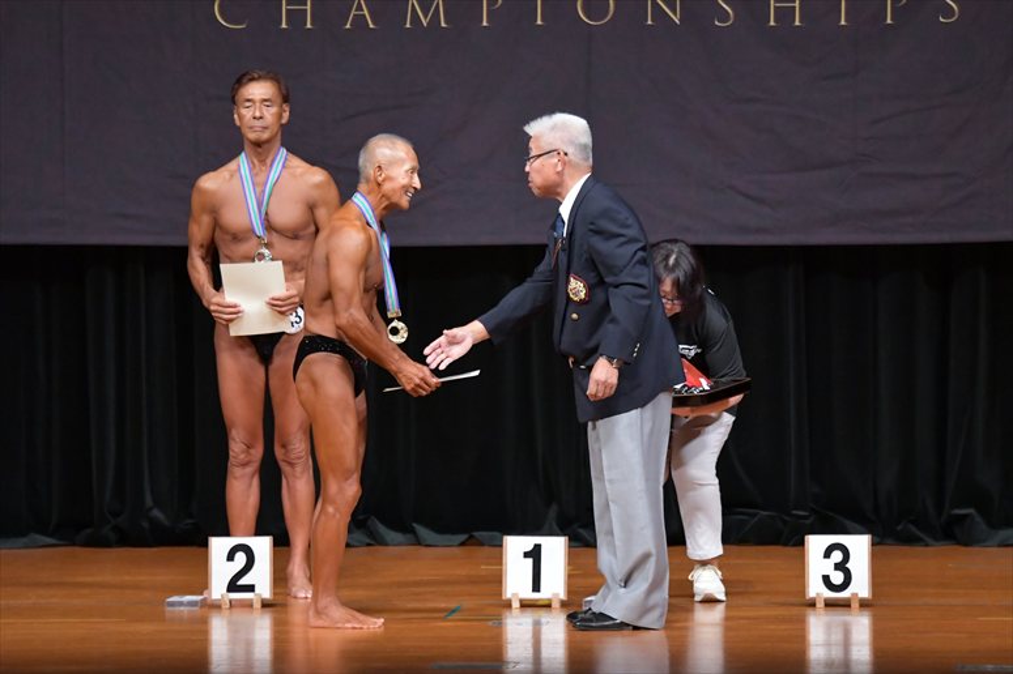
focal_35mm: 255
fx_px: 7172
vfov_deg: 5.4
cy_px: 337
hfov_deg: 8.1
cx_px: 506
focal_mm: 170
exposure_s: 1/400
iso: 5000
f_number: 5.6
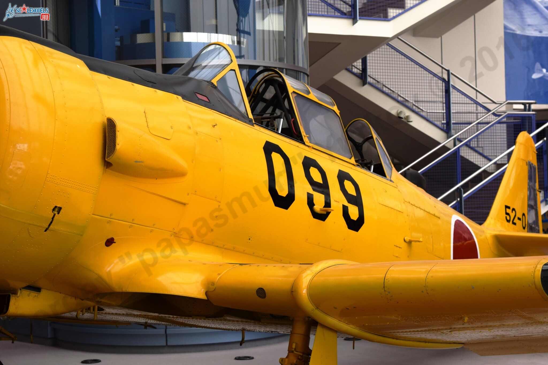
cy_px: 182
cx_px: 274
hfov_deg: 29.2
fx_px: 1050
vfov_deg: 19.7
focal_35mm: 69
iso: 400
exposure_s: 1/250
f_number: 8
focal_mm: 46
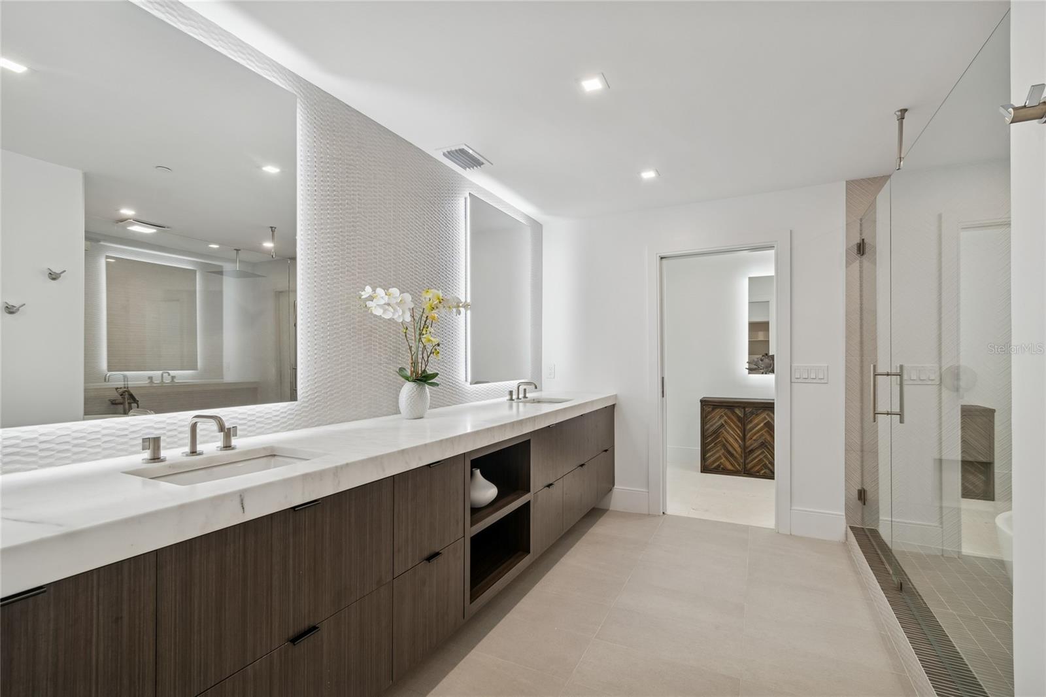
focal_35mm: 15
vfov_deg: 77.3
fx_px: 436
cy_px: 348
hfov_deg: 100.4
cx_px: 523
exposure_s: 1/15
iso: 100
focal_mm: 10
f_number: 7.1
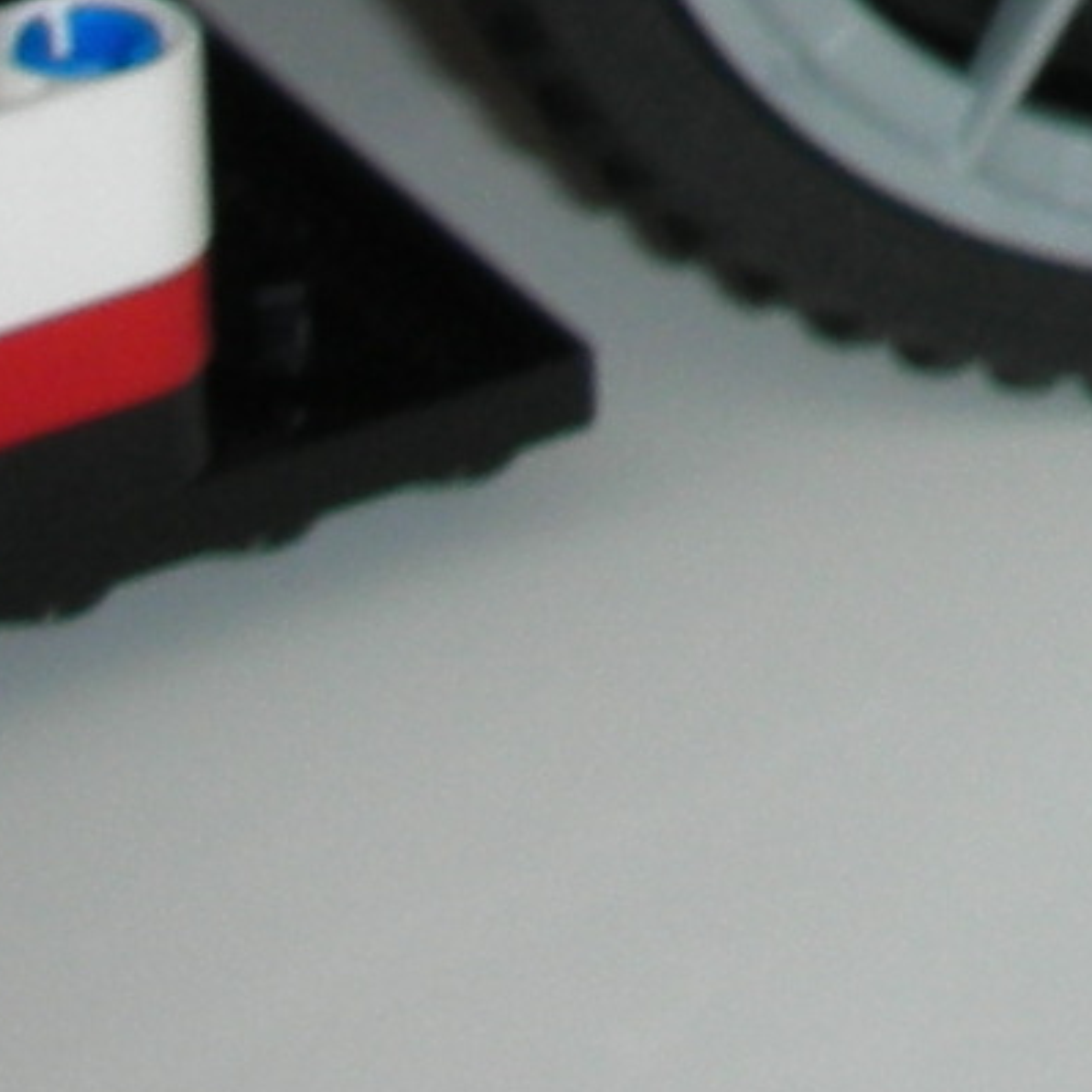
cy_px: -1528
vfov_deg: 7.5
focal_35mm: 219
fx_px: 7816
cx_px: 2066
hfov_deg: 7.7
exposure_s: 1/60.1
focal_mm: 5.8
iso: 50
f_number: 3
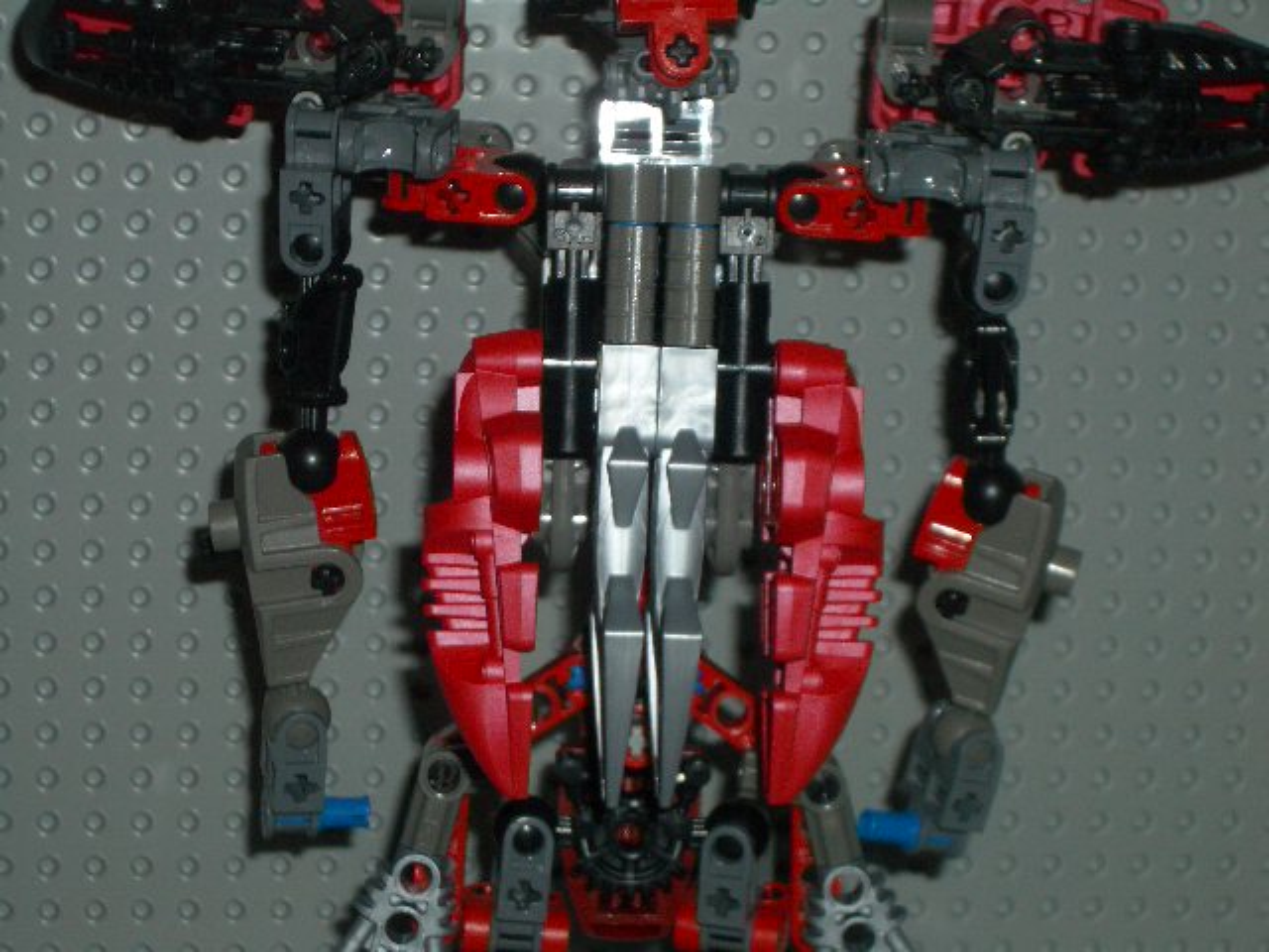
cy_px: 476
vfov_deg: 16.8
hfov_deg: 22.3
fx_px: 3226
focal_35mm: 88
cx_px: 634
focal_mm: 14.6
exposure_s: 1/60
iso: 100
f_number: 4.4
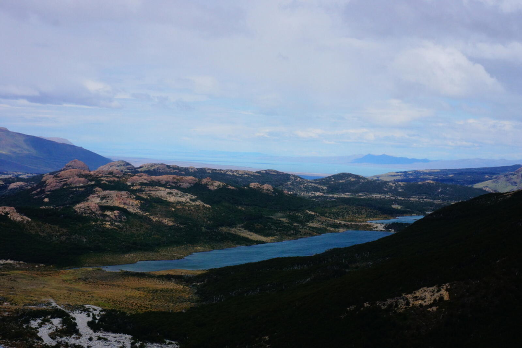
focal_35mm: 61
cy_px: 174
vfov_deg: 22.3
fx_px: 885
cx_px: 261
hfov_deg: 32.9
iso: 800
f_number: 13
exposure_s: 1/2500
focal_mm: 41
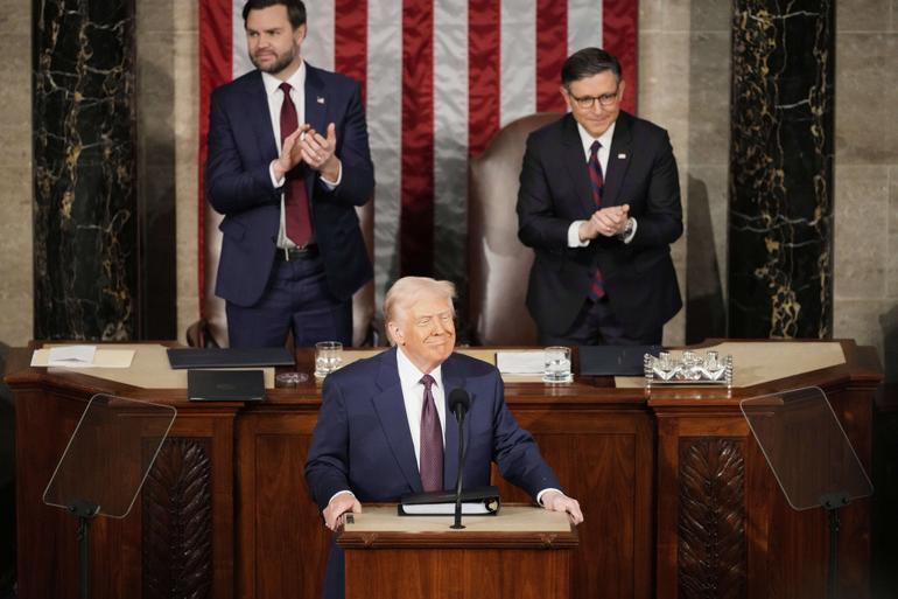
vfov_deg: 4.6
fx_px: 7481
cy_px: 300
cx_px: 449
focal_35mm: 300
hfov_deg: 6.9
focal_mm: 300
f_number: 2.8
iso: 4000
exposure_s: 1/640
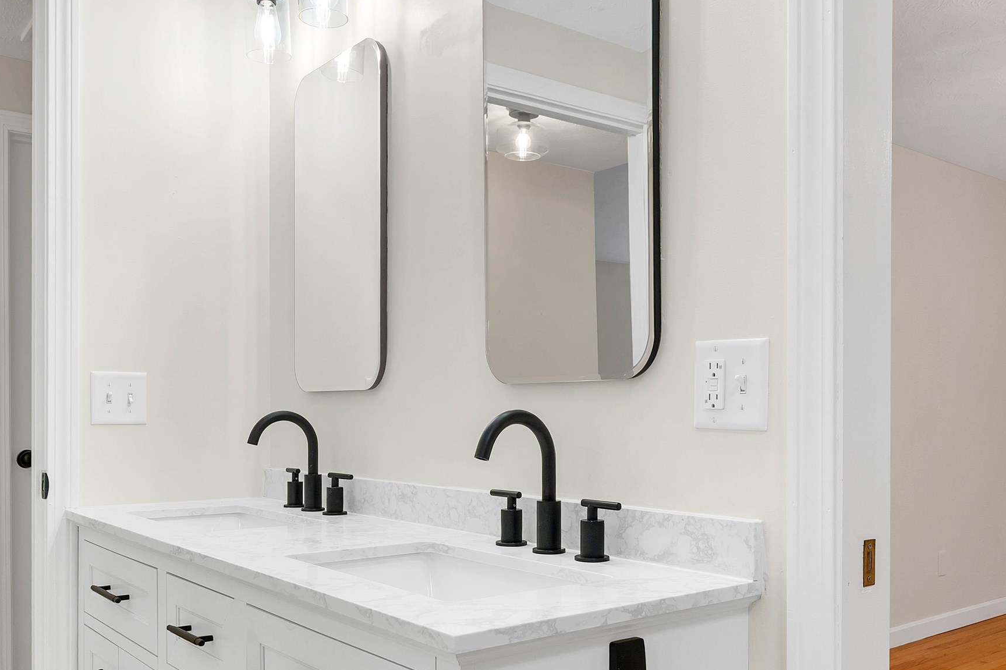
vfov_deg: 40.9
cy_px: 403
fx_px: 894
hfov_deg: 58.7
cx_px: 541
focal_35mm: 32
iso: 400
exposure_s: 1/40
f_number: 8
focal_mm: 18
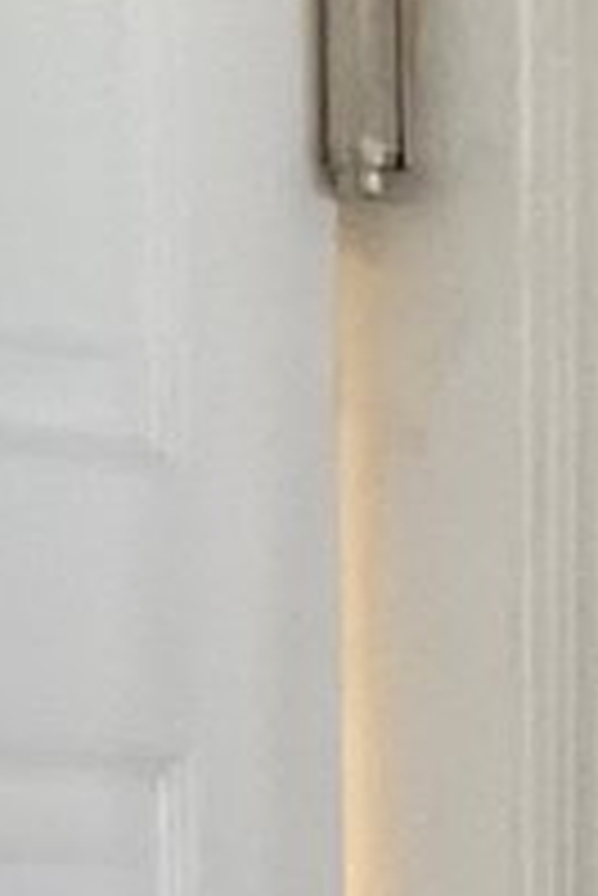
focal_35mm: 229
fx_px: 5696
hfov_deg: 5.8
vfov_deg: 8.1
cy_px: 2375
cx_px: 1311
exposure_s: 1/60
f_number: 1.8
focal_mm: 3
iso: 250
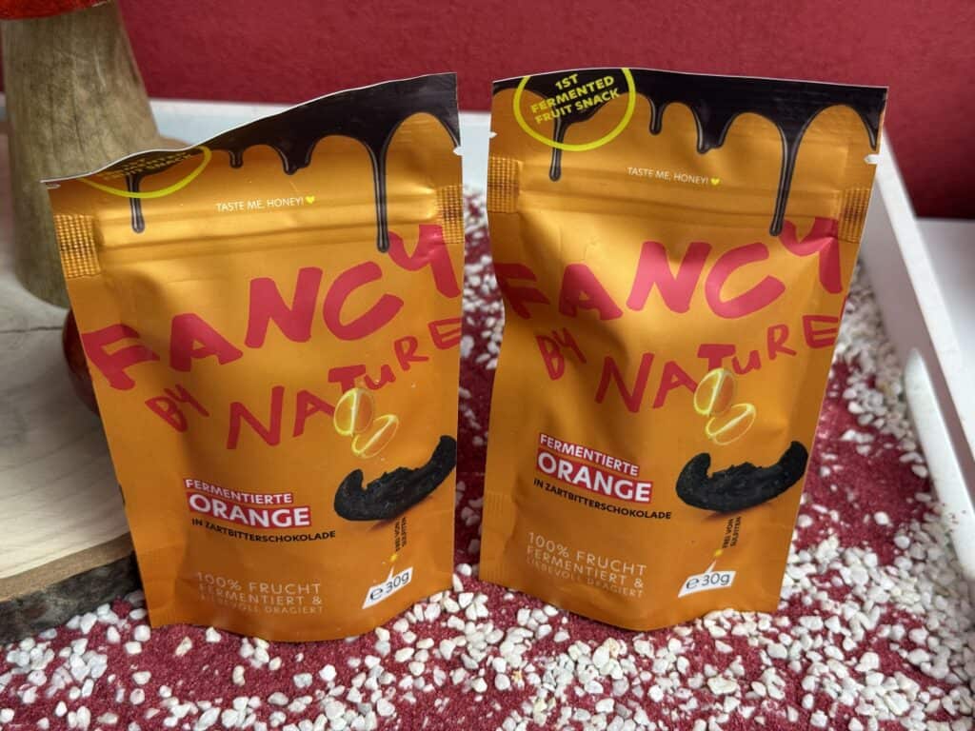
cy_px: 366
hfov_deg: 39.7
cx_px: 488
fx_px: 1352
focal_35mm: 48
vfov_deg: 30.3
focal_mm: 6.76
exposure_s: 1/100
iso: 125
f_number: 1.78
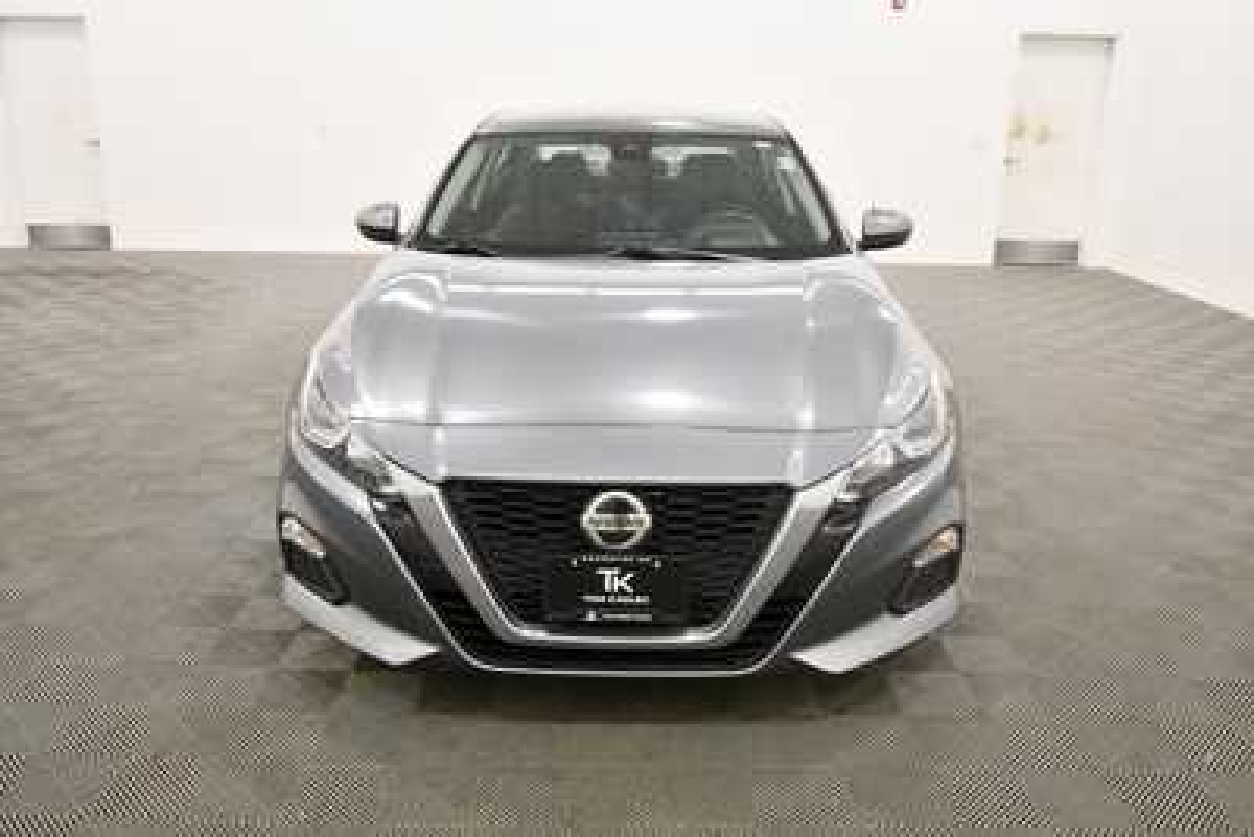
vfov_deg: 43.6
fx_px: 1045
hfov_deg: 61.9
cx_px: 627
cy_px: 418
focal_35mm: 30
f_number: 5.6
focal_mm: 20
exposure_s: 1/125
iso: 1250
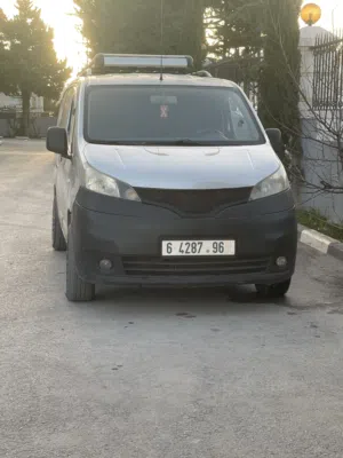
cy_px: 229
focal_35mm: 64
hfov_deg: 22.9
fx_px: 846
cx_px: 172
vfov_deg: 30.3
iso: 40
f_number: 2.2
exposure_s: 1/121
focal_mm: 7.5
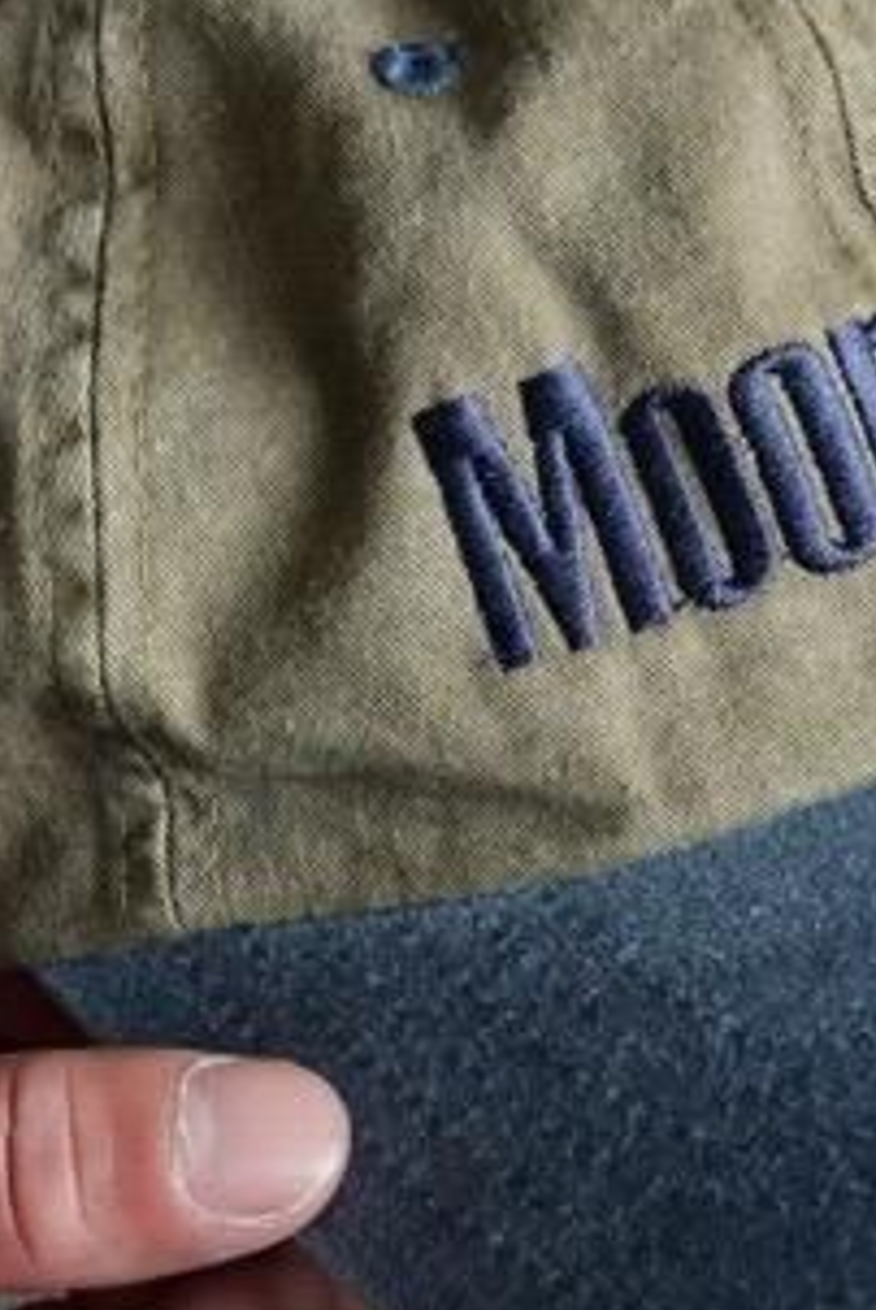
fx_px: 8120
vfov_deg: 9.2
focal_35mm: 223
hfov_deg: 6.2
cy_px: 627
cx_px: 642
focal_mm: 38
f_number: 3.9
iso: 500
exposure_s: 1/100
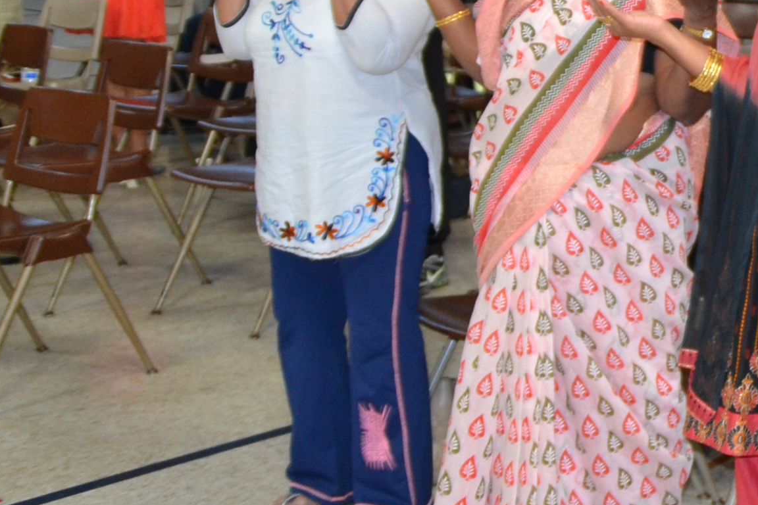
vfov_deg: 13.7
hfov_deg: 18.4
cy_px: 26
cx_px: 1111
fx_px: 2084
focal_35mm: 99
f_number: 3.5
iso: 900
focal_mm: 22
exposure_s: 1/60
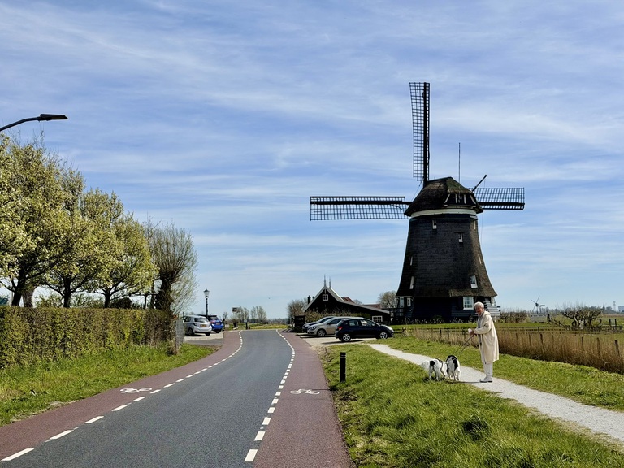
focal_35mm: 48
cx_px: 312
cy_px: 234
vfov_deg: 30.3
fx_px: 865
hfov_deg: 39.7
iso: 64
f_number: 1.78
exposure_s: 1/9901
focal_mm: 6.76
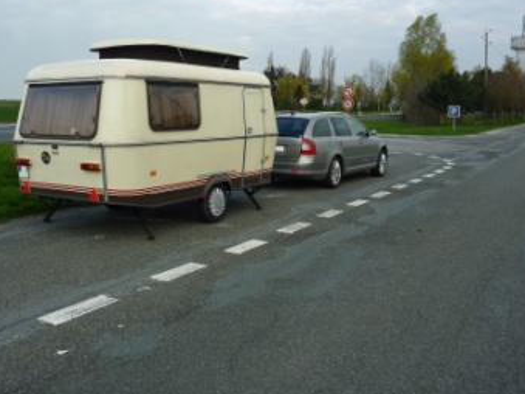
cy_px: 144
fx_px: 561
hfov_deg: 49.6
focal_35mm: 37
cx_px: 192
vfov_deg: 38.4
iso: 80
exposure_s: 1/250
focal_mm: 4.9
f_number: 3.3
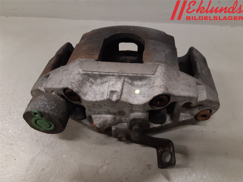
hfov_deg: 67.3
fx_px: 183
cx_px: 122
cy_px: 91
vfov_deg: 53.1
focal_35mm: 26
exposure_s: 1/50
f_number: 1.7
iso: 125
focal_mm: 3.93
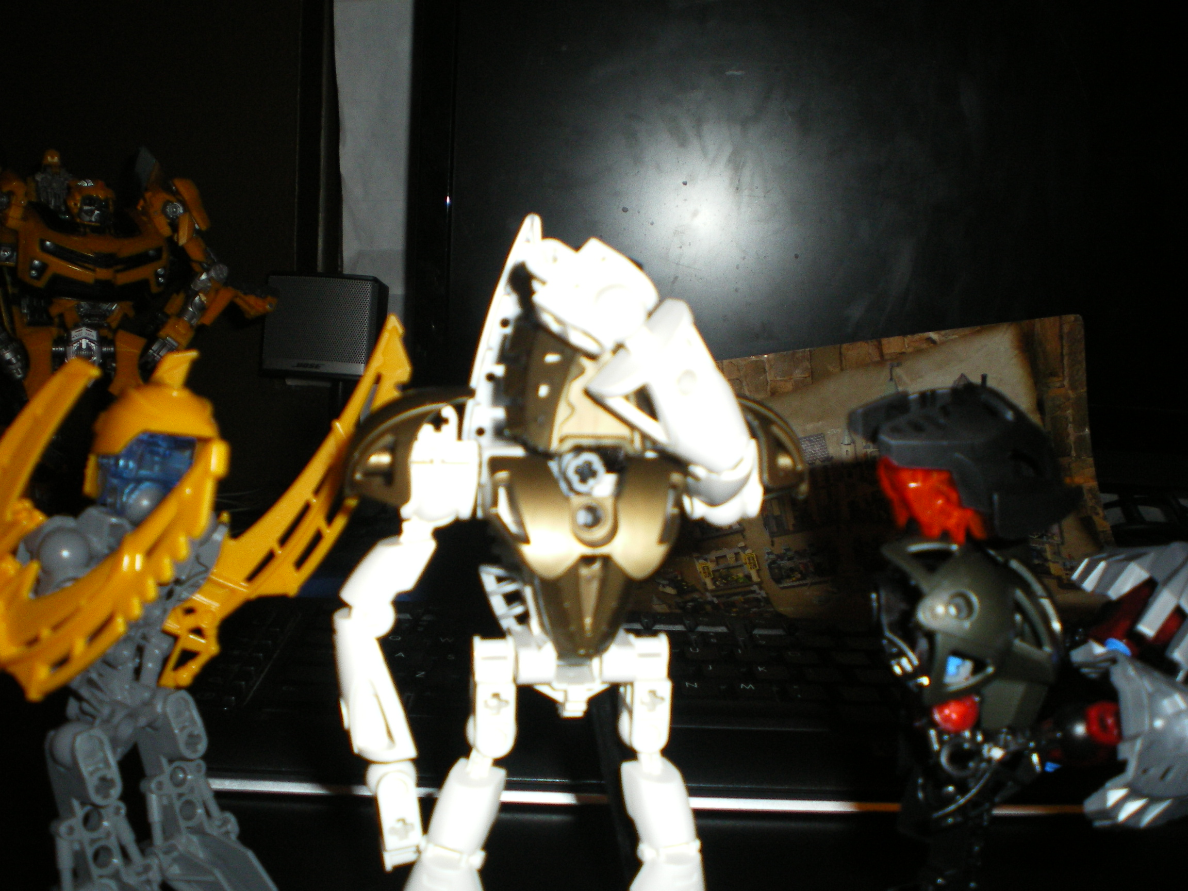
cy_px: 446
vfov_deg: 37.7
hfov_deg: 49.0
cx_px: 594
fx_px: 1304
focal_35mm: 38
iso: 200
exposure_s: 1/50
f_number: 3.1
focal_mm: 6.3
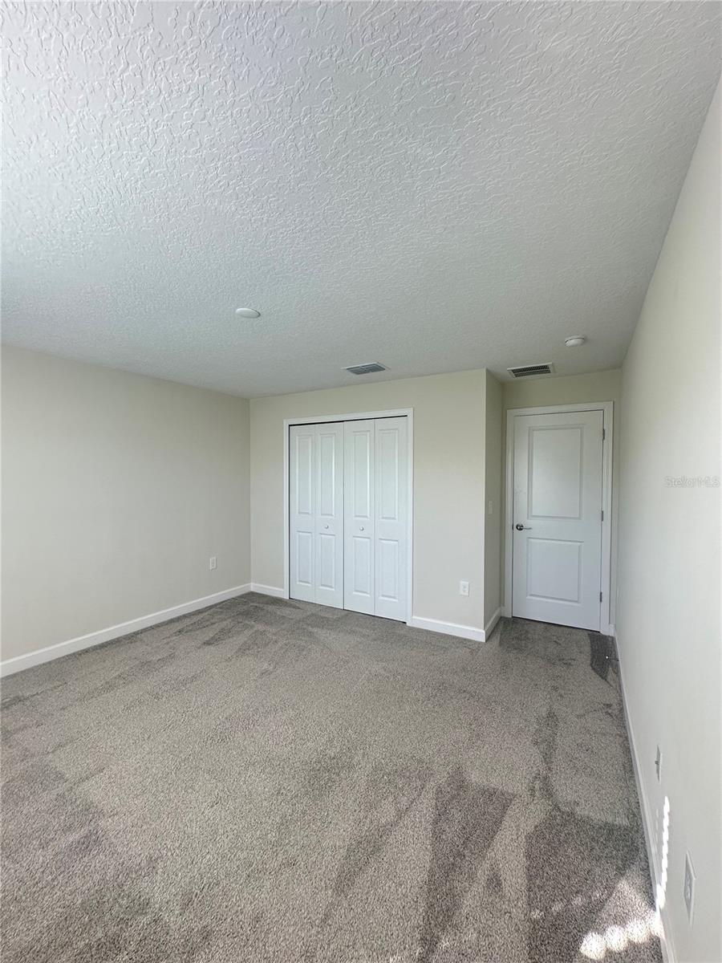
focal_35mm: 14
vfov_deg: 102.1
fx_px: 389
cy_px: 482
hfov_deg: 85.7
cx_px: 361
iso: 125
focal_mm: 2.22
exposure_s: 1/99
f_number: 2.2
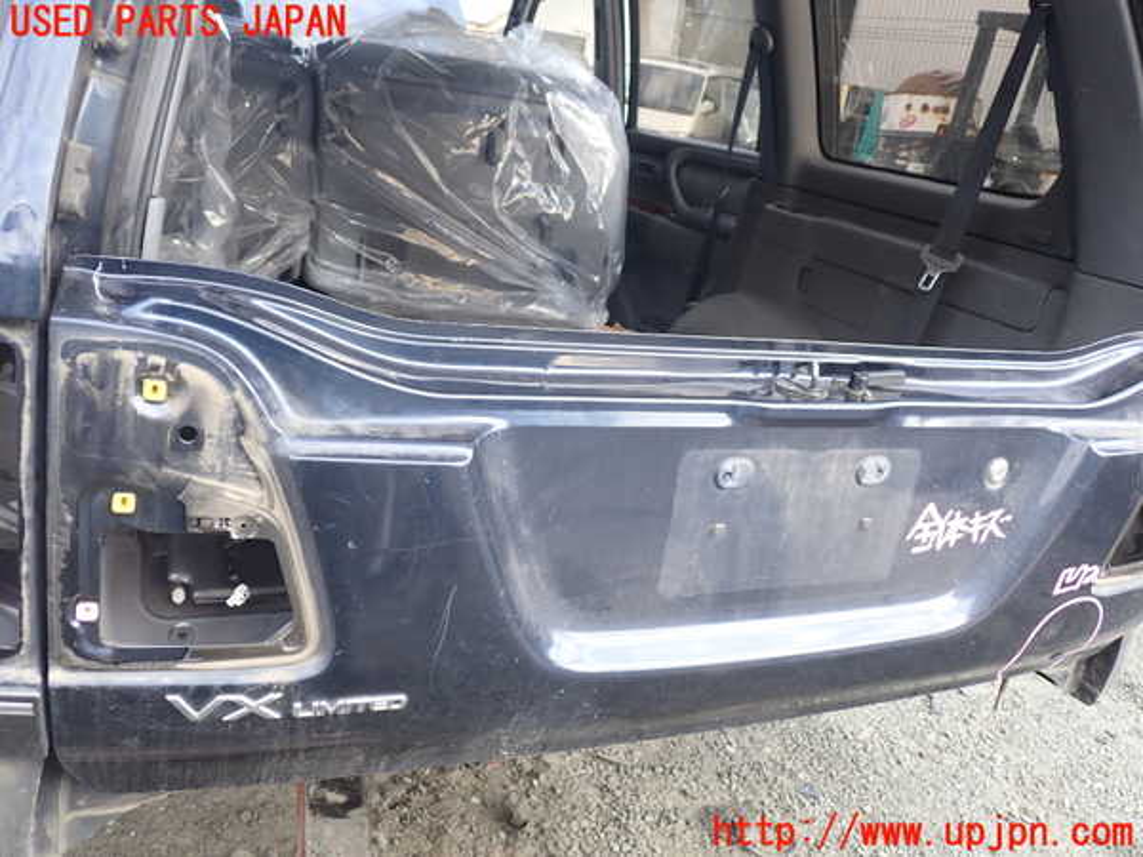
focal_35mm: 30
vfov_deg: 46.8
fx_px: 991
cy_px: 428
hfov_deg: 60.0
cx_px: 572
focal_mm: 5.4
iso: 100
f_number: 2.3
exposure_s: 1/80
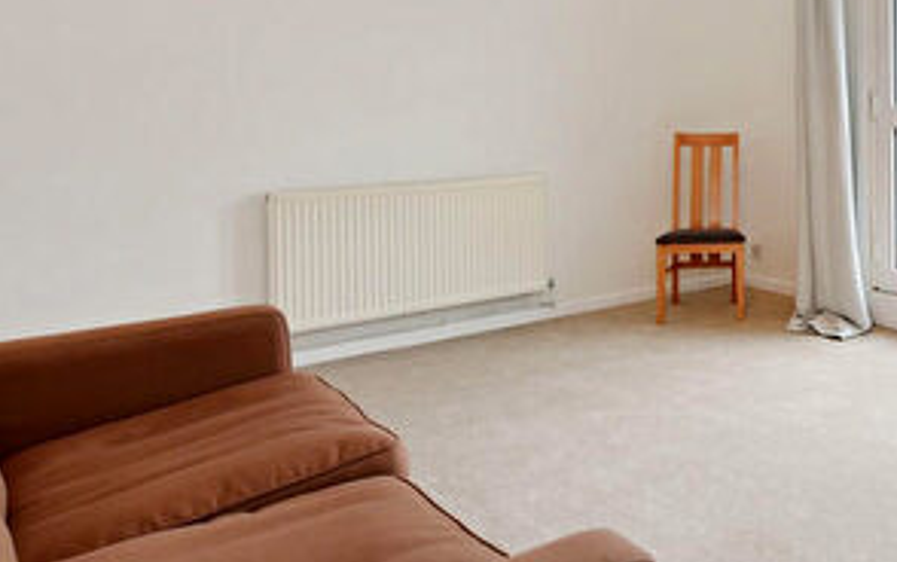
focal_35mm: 34
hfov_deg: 48.2
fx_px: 831
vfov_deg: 35.9
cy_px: 104
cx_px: 870
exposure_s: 1/20
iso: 200
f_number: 9
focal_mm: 14
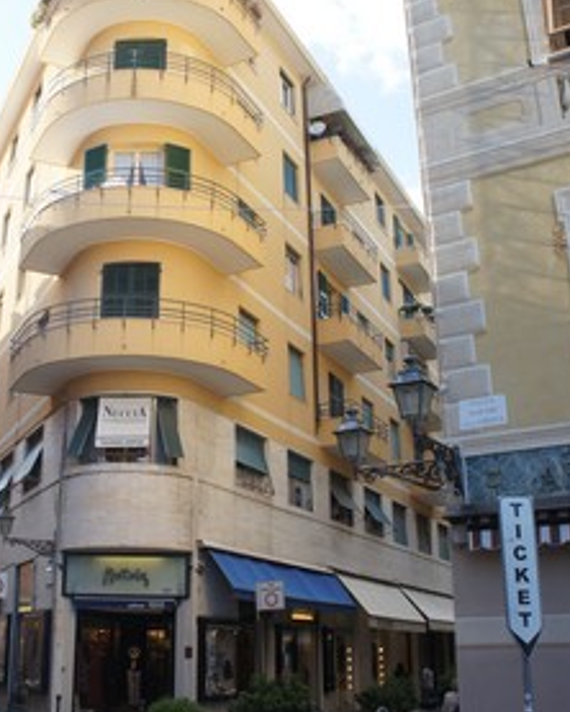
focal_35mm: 42
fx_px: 885
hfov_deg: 35.3
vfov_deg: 43.8
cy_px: 337
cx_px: 187
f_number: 7.1
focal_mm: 18
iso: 400
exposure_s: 1/250
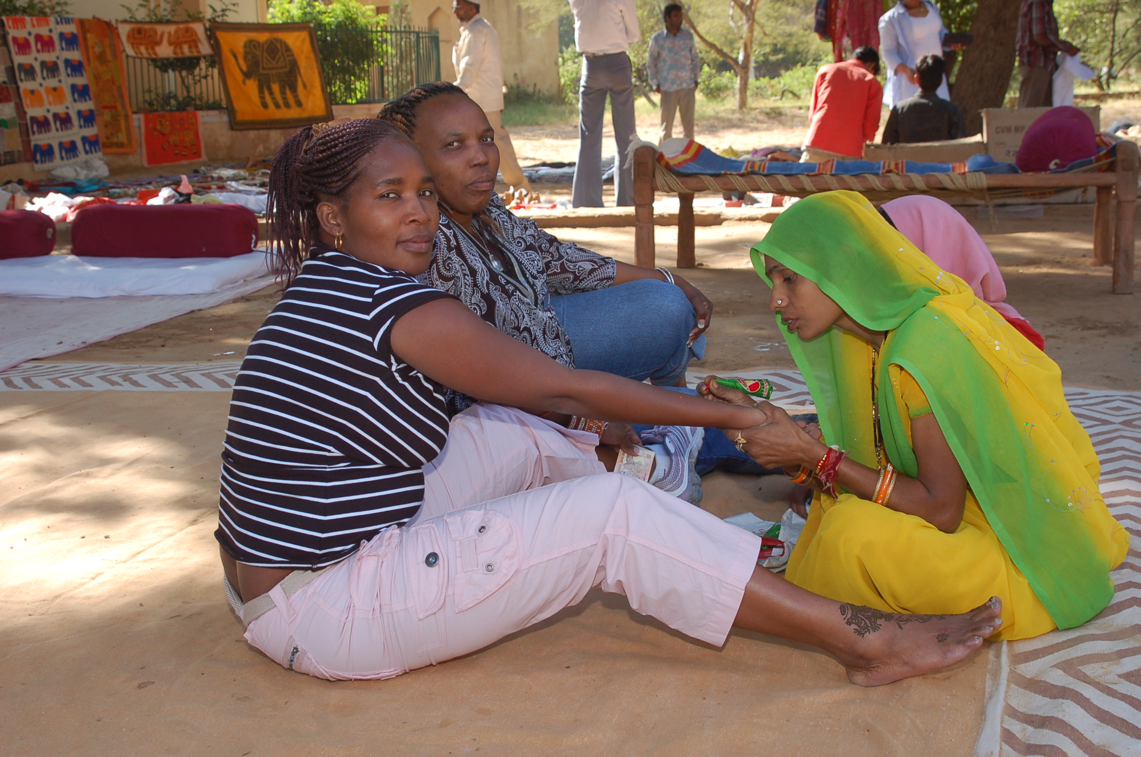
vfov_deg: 28.0
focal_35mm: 48
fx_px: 1519
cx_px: 570
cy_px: 378
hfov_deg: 41.2
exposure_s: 1/200
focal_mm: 32
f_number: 7.1
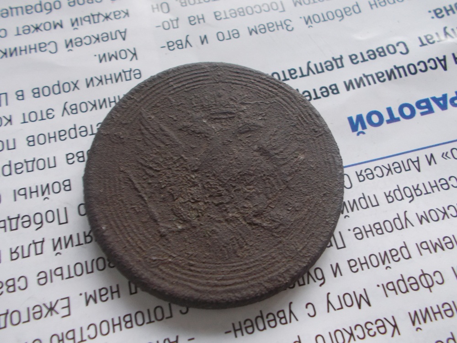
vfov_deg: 46.8
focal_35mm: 30
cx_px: 228
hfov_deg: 60.0
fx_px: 396
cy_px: 172
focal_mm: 5.3
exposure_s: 1/15
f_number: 3.4
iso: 200
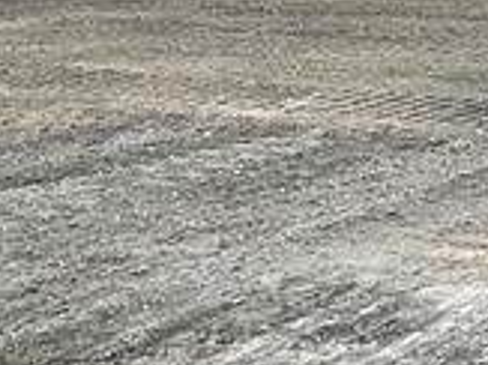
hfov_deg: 17.0
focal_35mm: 88
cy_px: -81
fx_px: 1240
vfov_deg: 16.1
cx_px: 955
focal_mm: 2.22
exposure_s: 1/1795
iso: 50
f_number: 2.2
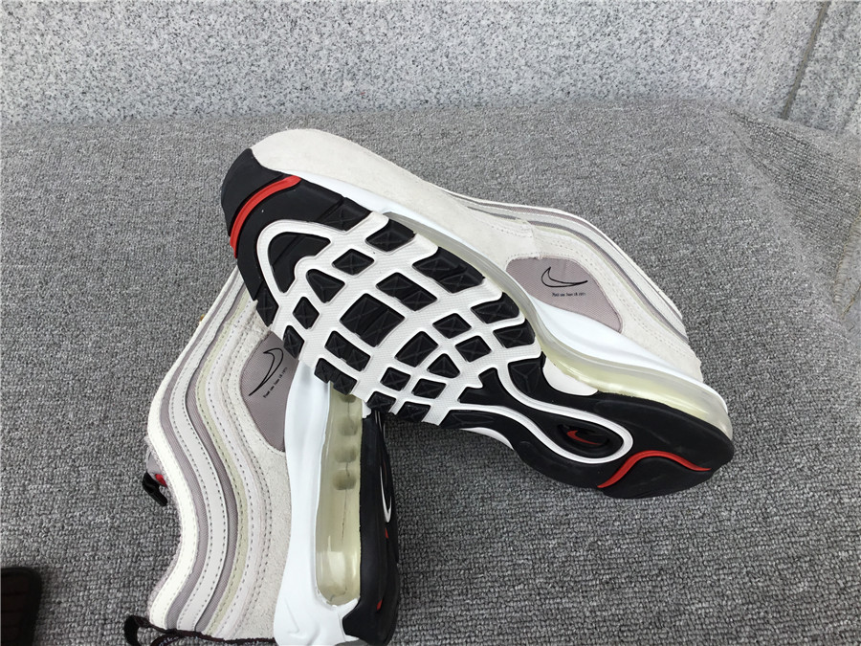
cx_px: 430
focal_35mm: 31
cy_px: 323
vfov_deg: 45.4
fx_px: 771
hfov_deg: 58.4
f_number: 2.4
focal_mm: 3.3
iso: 25
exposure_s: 1/395
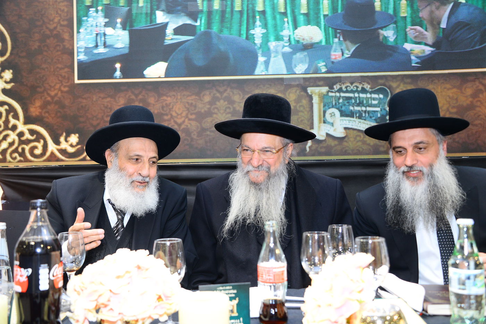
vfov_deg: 35.0
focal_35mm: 38
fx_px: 513
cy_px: 162
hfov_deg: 50.7
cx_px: 243
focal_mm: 38
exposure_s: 1/100
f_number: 5.6
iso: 1000
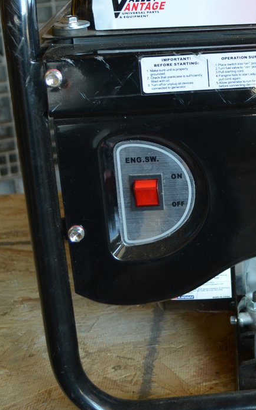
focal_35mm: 83
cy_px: 114
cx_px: 374
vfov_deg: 24.7
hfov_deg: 14.7
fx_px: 927
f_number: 4.5
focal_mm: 22
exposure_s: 1/80
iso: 400
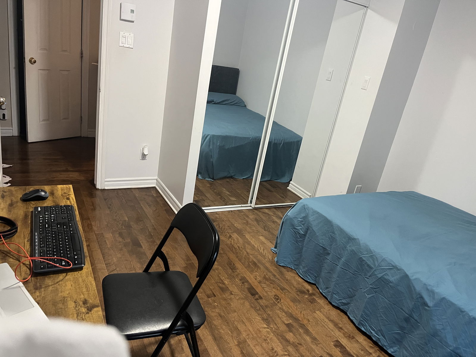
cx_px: 238
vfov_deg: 53.1
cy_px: 178
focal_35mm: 26
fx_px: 358
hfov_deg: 67.3
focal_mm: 5.1
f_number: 1.6
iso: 400
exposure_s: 1/60
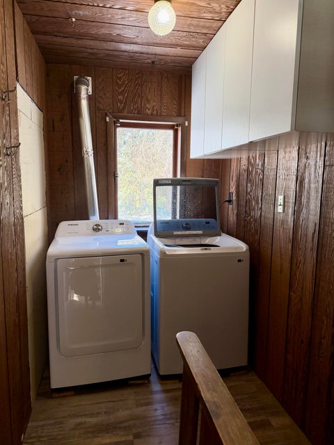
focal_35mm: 24
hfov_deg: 56.8
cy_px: 222
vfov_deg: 71.6
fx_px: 309
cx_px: 167
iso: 200
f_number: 1.78
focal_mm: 6.76
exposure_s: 1/177
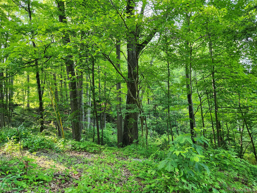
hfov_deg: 73.9
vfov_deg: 58.9
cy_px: 96
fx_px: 171
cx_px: 128
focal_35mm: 23
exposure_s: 1/180
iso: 160
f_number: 1.8
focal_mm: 5.4
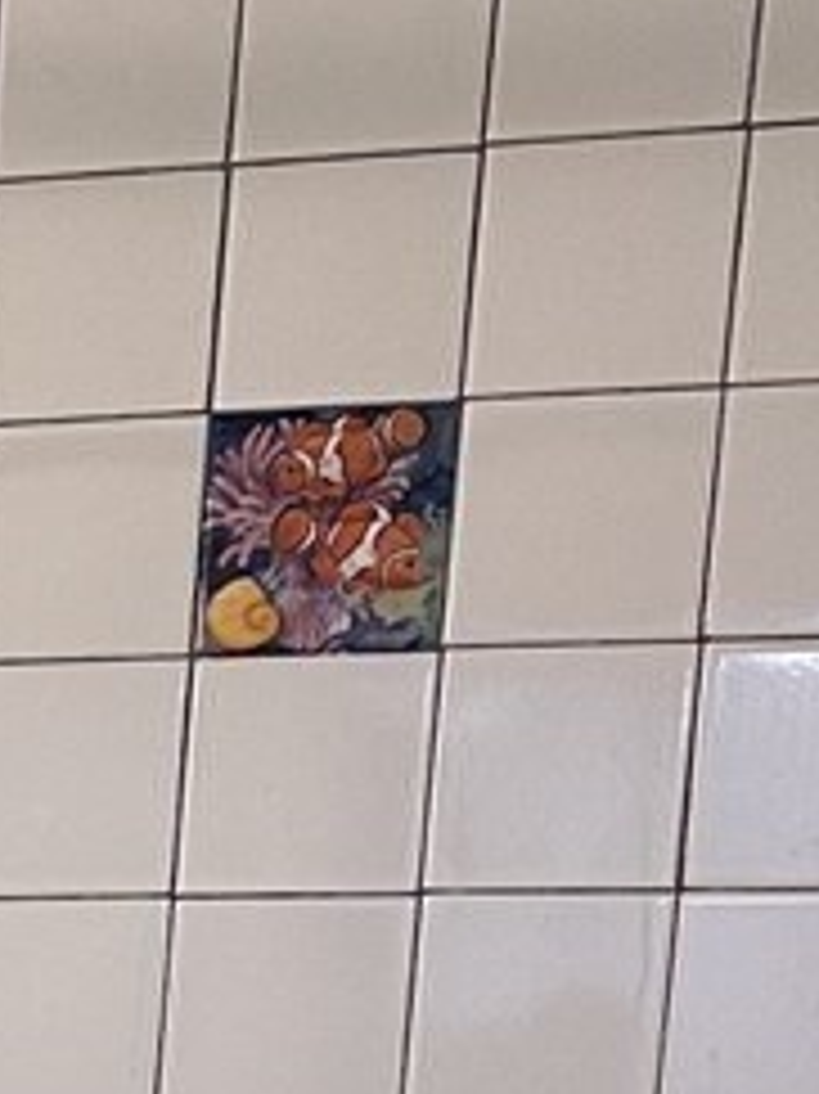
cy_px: 2039
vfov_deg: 11.9
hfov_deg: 8.4
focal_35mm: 152
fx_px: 4799
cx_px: -1544
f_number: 1.78
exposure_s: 1/60
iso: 125
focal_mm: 6.86
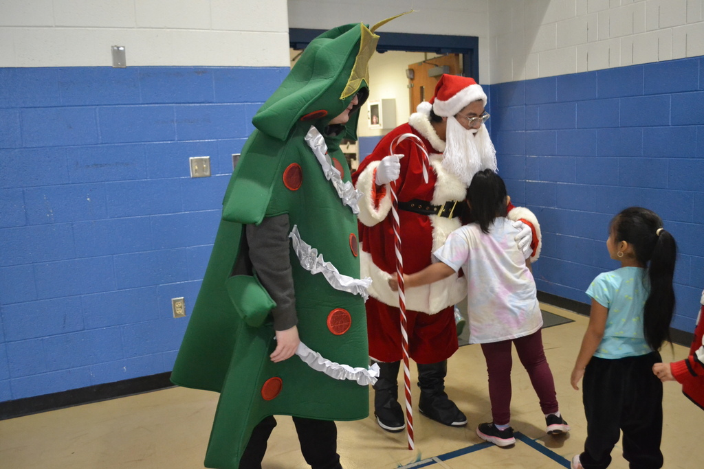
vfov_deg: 40.0
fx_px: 645
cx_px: 352
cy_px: 234
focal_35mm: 33
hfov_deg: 57.2
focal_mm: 22
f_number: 3.8
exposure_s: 1/100
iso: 3200
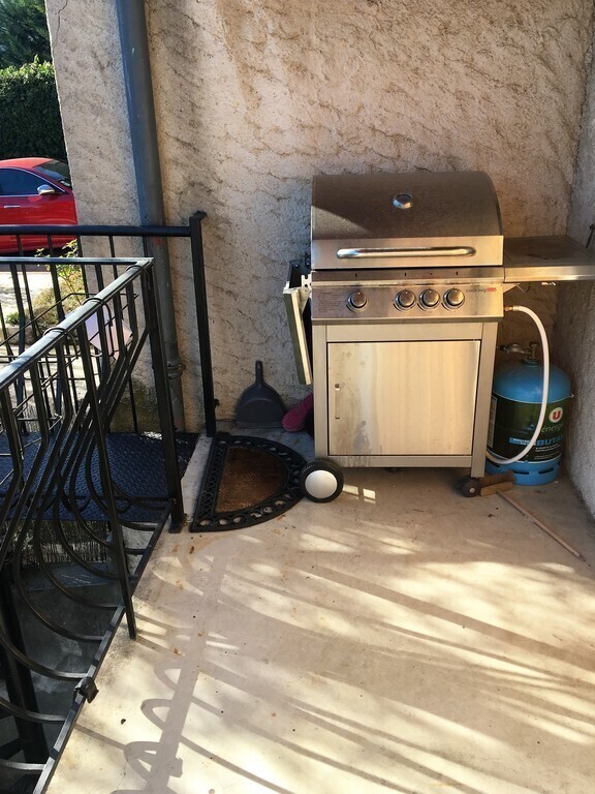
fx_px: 665
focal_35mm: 29
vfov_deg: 61.7
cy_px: 397
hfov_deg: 48.2
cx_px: 298
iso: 25
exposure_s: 1/339
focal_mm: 4.15
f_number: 2.2
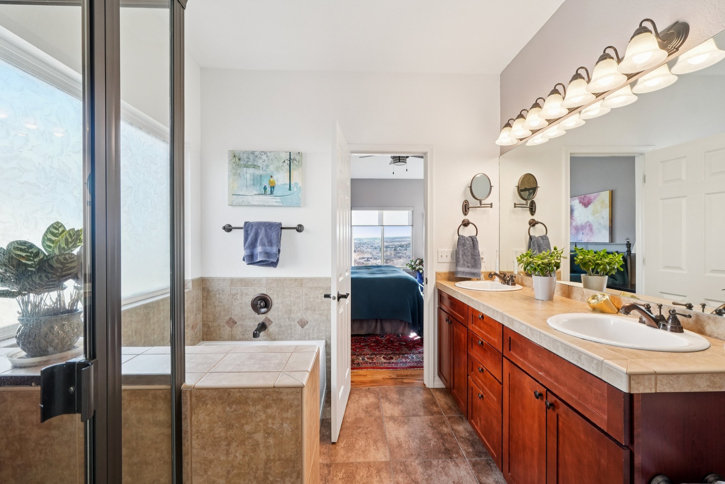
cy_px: 242
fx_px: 302
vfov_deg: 77.3
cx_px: 362
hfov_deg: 100.4
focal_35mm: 15
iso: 800
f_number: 8
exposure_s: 1/15
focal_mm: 10
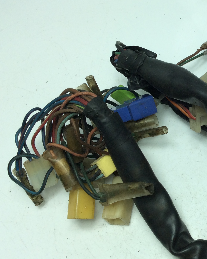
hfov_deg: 26.1
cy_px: 123
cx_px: 210
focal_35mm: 55
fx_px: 421
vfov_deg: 34.1
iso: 32
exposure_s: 1/369
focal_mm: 3.3
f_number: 2.4
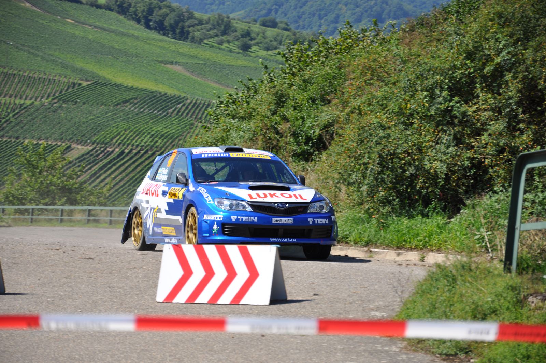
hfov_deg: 13.1
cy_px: 182
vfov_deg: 8.7
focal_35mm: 158
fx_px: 2385
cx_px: 273
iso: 200
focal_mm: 105
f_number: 6.3
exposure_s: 1/640
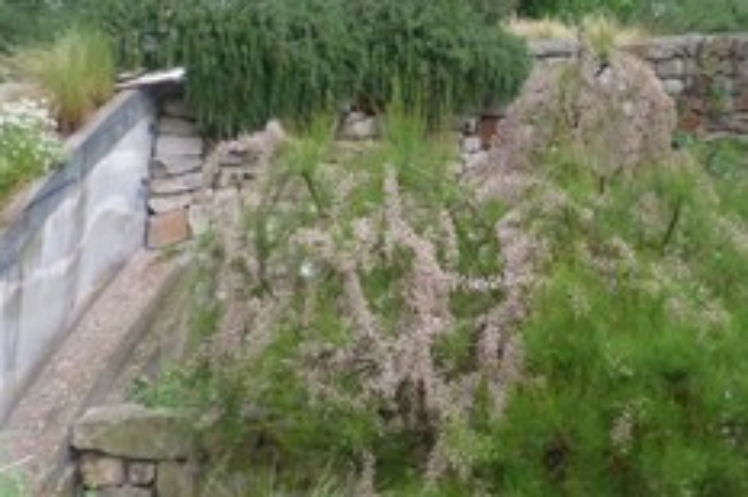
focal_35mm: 67
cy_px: 298
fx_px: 1391
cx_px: 494
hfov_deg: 29.9
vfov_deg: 20.3
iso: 200
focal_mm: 4.5
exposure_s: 1/60
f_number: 2.8
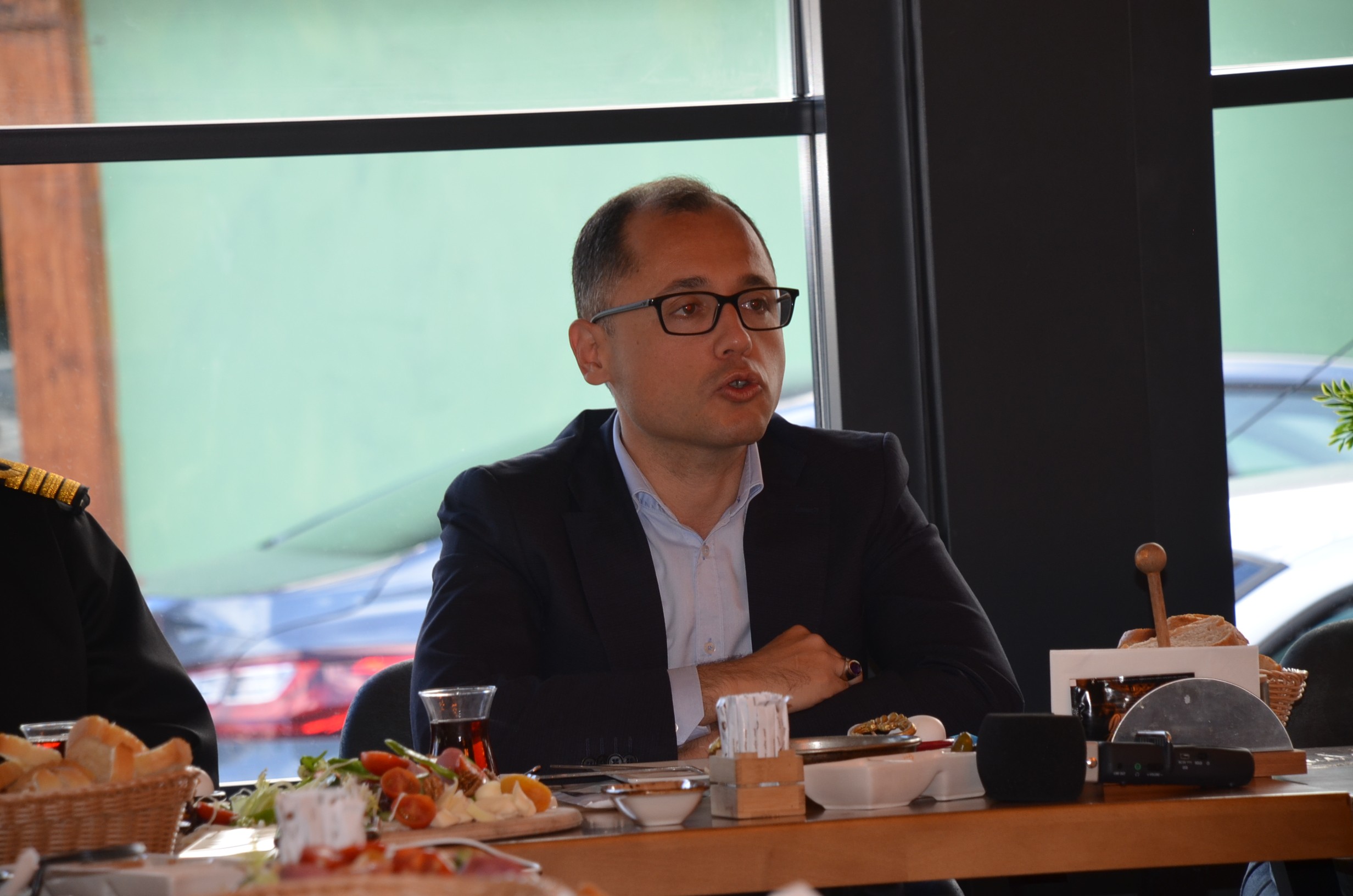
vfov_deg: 7.3
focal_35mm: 188
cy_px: 448
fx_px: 7032
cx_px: 676
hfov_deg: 11.0
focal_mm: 125
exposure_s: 1/125
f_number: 5.6
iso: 400
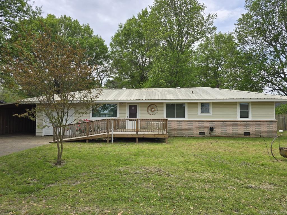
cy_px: 108
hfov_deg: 73.9
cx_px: 144
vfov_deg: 58.9
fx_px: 191
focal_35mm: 23
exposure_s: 1/572
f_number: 1.7
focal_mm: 6.3
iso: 12
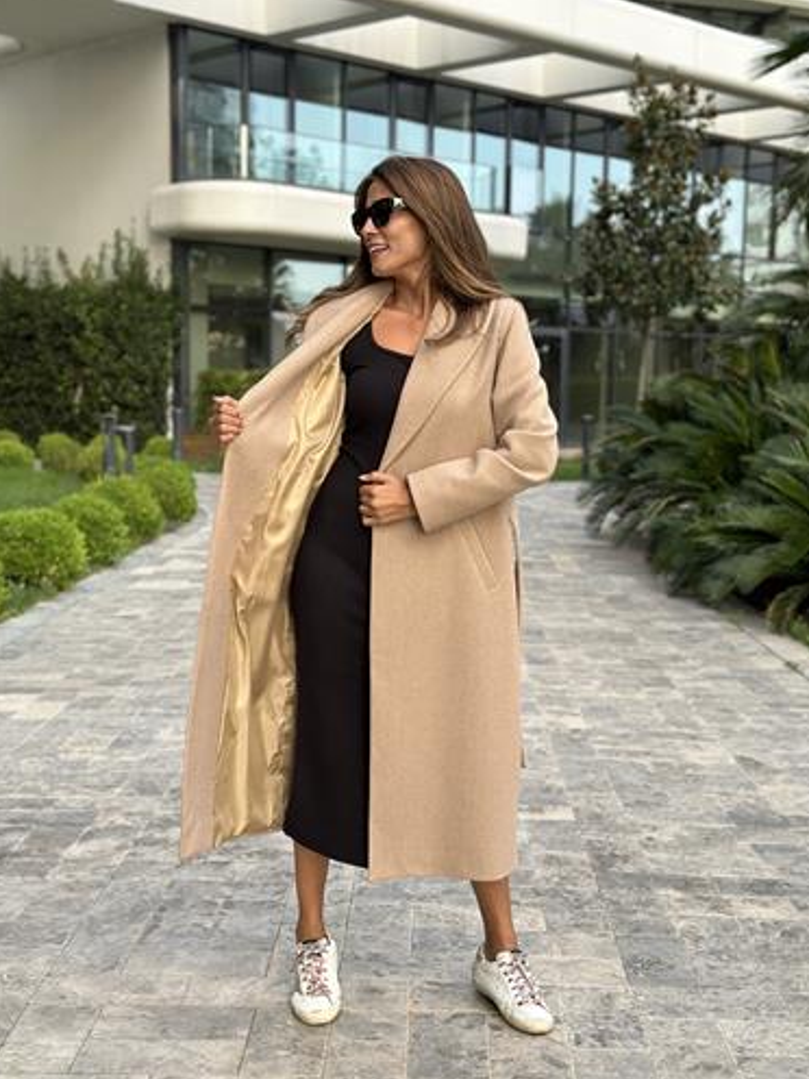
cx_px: 402
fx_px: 1527
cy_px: 533
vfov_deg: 38.9
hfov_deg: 29.7
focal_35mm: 49
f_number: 1.78
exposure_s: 1/280
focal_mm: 6.86
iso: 80
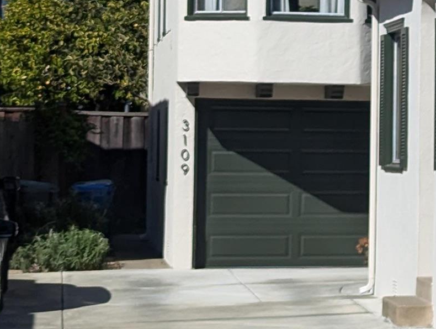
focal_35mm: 186
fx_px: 2346
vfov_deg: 8.0
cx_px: 820
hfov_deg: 10.0
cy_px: 85
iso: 69
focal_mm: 6.81
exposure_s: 1/3300
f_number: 1.85
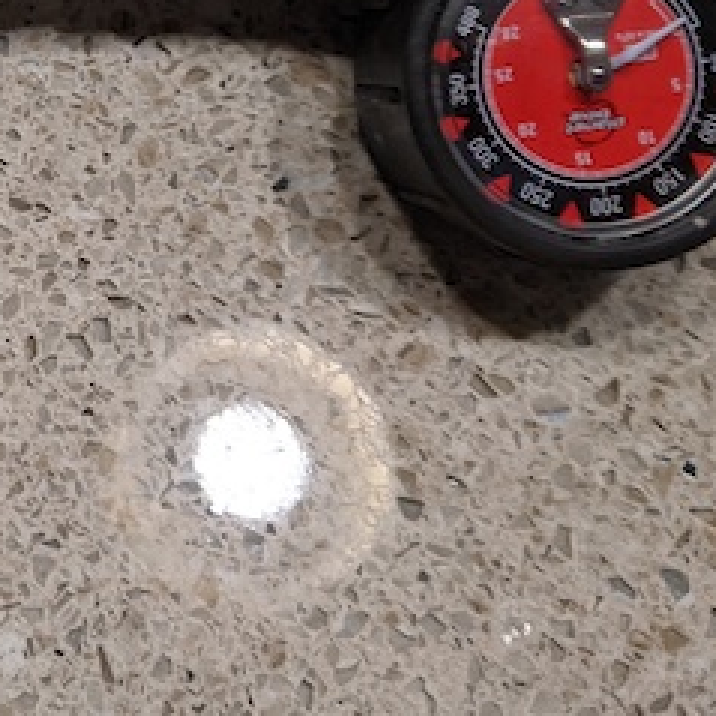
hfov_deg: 20.0
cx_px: -201
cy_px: -81
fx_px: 1872
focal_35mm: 80
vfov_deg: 20.6
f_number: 1.8
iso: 68
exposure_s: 1/59.9
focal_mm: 4.44
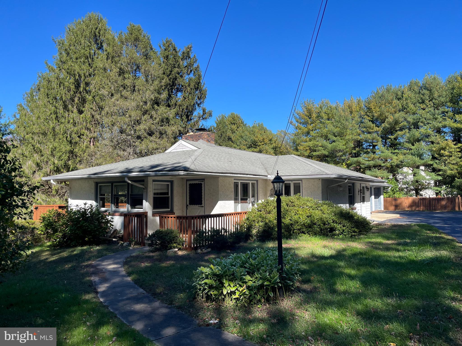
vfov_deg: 53.1
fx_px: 347
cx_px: 231
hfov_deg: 67.3
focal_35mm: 26
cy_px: 173
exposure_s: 1/1580
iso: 50
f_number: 1.6
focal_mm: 5.1
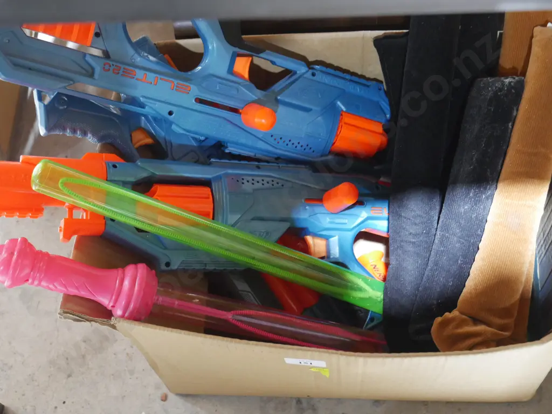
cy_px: 207
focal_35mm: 46
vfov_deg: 31.5
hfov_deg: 41.2
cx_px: 276
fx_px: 734
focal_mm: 23
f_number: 5.1
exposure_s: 1/25
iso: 3200
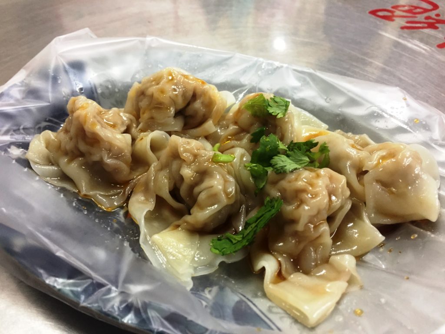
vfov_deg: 48.2
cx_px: 222
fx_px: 373
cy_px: 167
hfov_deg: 61.7
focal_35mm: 29
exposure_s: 1/30
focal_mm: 4.15
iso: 125
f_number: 2.2
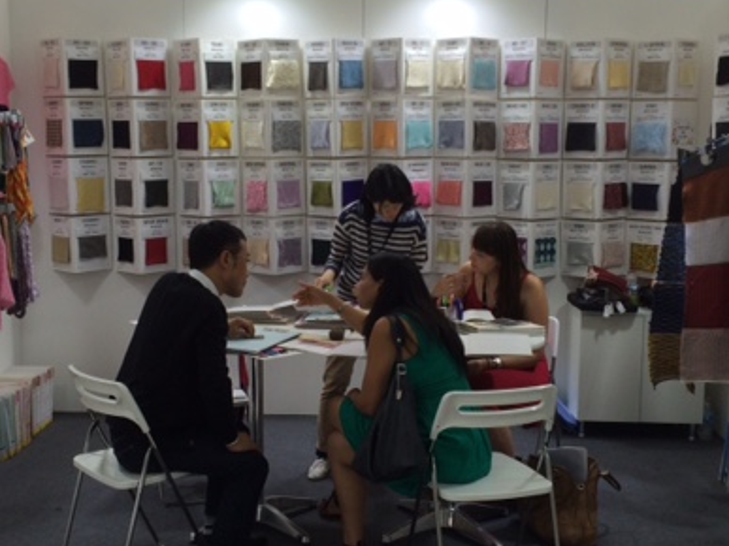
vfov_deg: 30.2
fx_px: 1011
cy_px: 284
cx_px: 347
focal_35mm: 48
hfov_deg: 39.7
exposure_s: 1/120
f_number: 2.2
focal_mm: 4.15
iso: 40
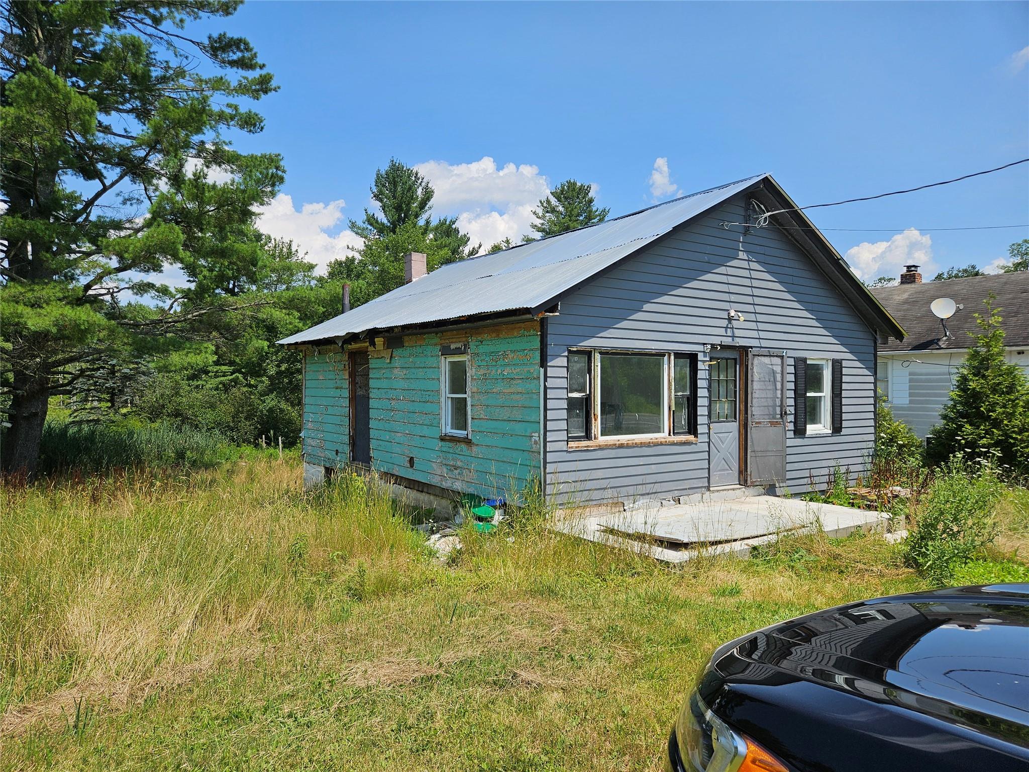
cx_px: 514
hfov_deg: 73.9
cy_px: 386
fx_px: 684
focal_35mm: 23
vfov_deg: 58.9
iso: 25
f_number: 1.8
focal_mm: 5.4
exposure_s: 1/2308
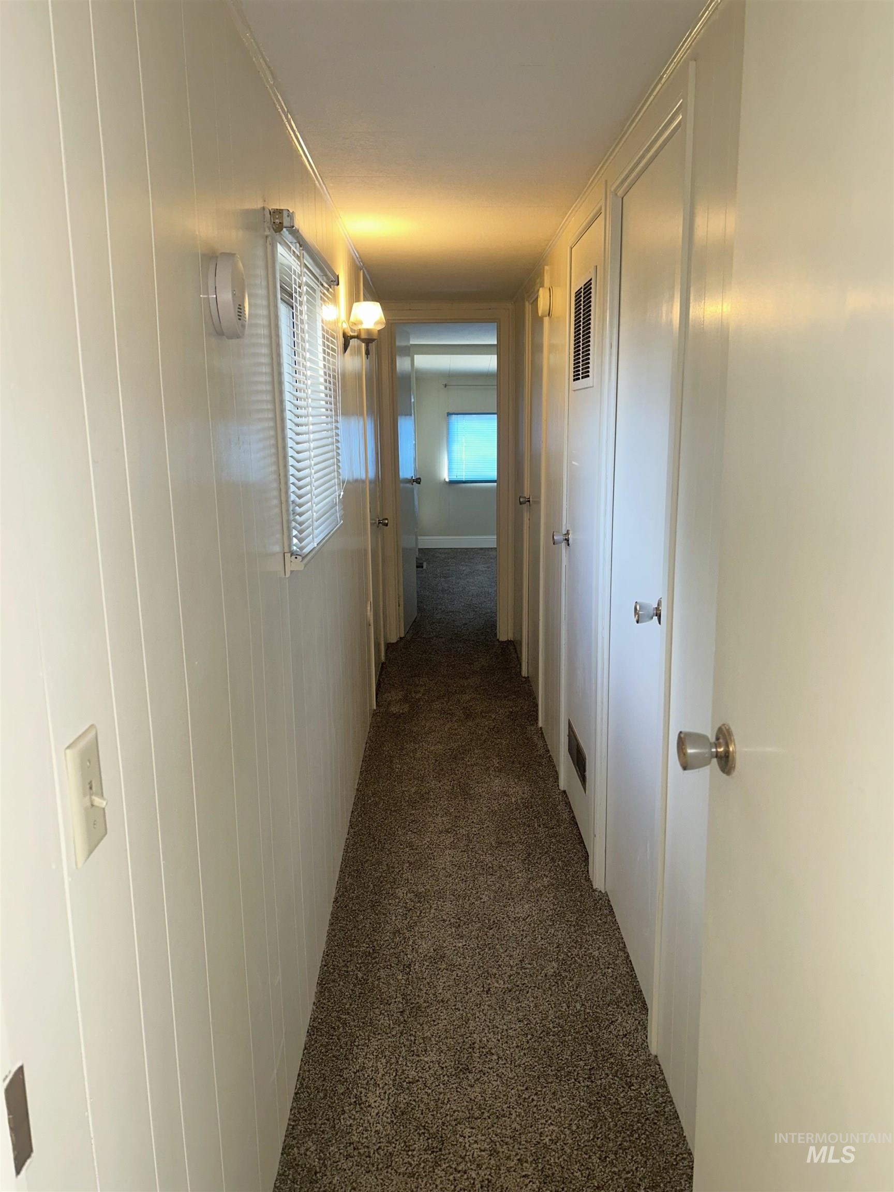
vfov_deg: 67.3
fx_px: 895
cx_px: 447
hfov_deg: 53.1
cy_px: 596
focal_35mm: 26
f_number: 1.5
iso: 64
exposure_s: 1/108
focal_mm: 5.7
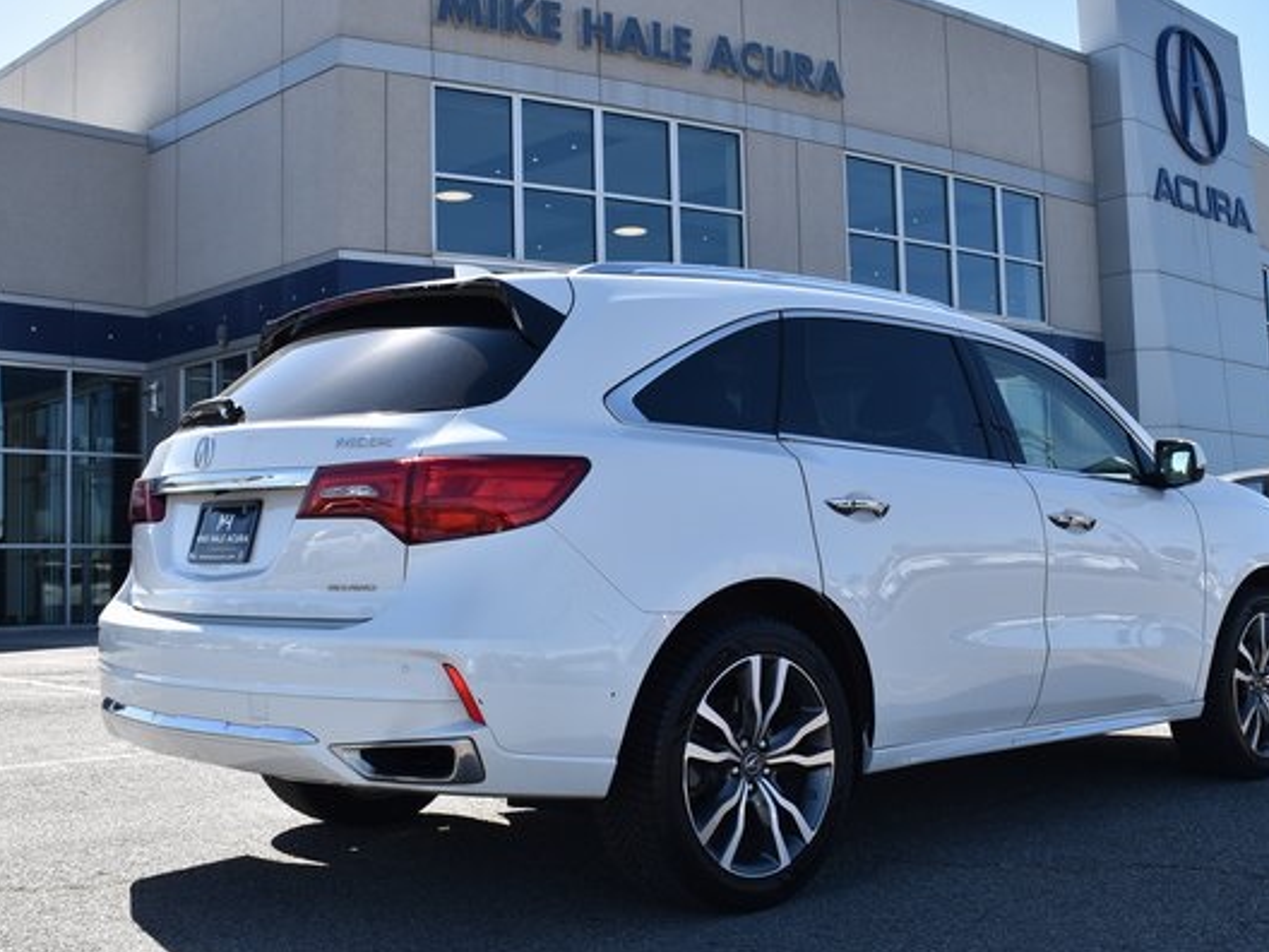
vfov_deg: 34.3
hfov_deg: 44.7
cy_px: 452
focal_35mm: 42
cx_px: 719
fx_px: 1540
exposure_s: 1/200
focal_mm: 24
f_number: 7.1
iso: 100
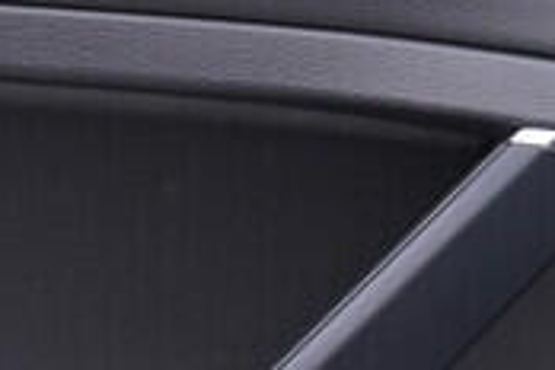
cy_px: 388
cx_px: 73
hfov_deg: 9.7
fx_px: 3268
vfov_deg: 6.5
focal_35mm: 212
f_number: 3.2
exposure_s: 1/50
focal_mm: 24
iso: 125
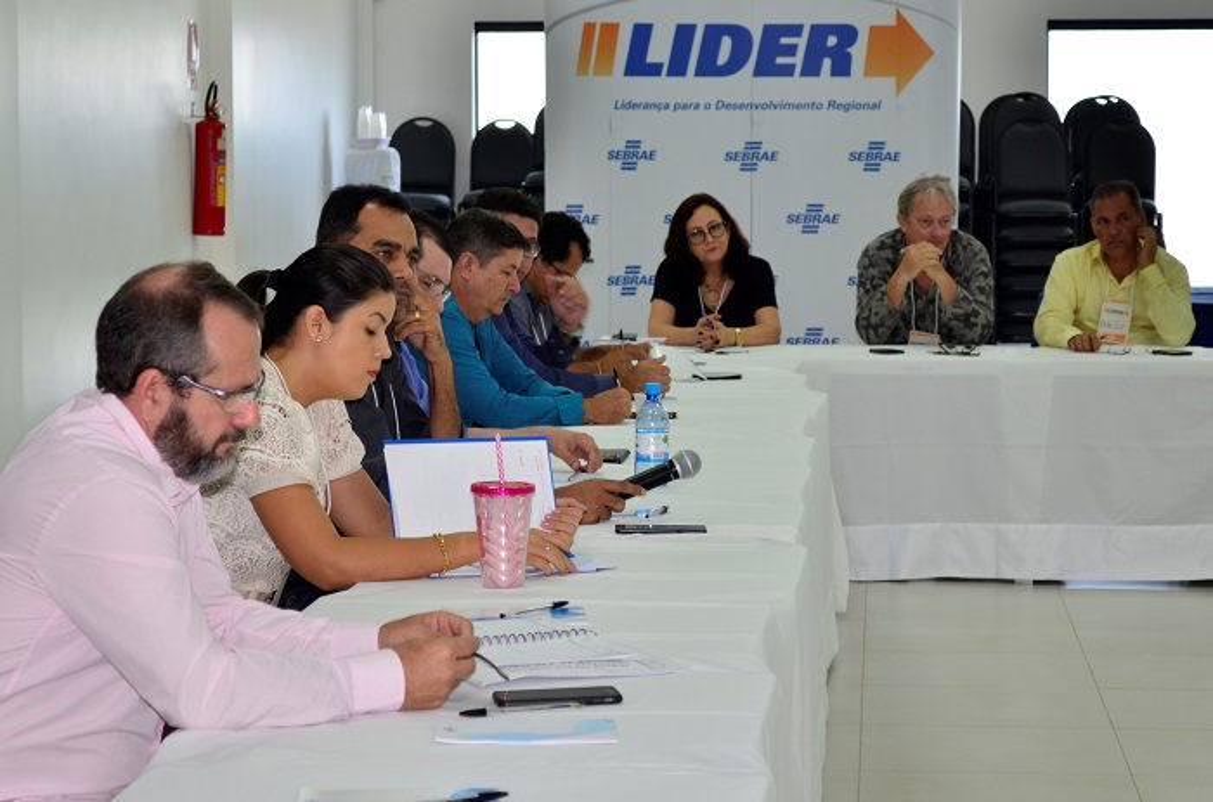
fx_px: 2773
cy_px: 401
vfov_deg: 16.5
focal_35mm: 82
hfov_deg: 24.7
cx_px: 606
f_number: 5.6
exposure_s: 1/50
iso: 200
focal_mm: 55
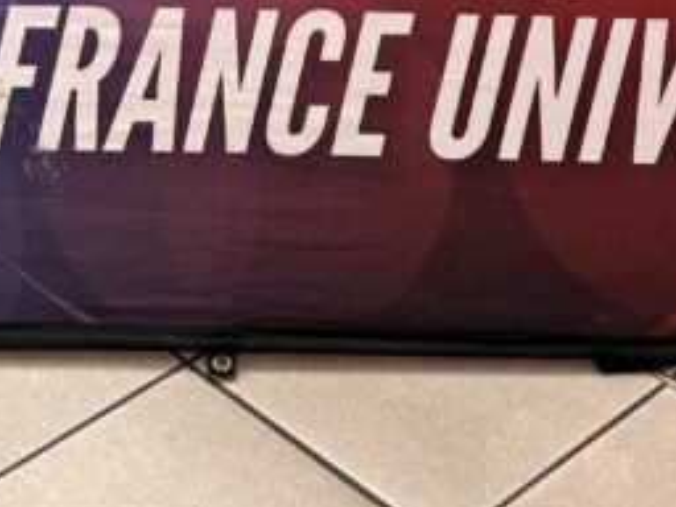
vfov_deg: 13.6
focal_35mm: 104
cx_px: 169
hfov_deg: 18.8
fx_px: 2031
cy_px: -193
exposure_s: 1/50
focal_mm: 5.96
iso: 160
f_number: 1.6
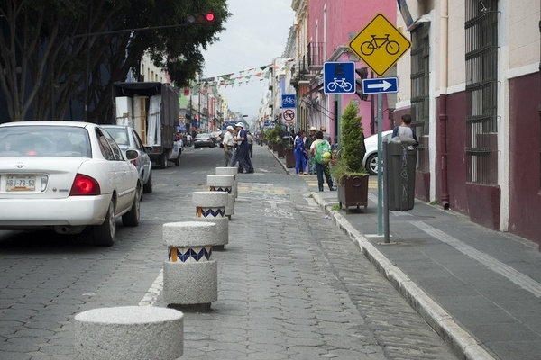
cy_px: 180
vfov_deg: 19.7
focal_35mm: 69
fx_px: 1037
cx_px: 270
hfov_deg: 29.2
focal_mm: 46
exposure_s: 1/1000
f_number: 5.3
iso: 320
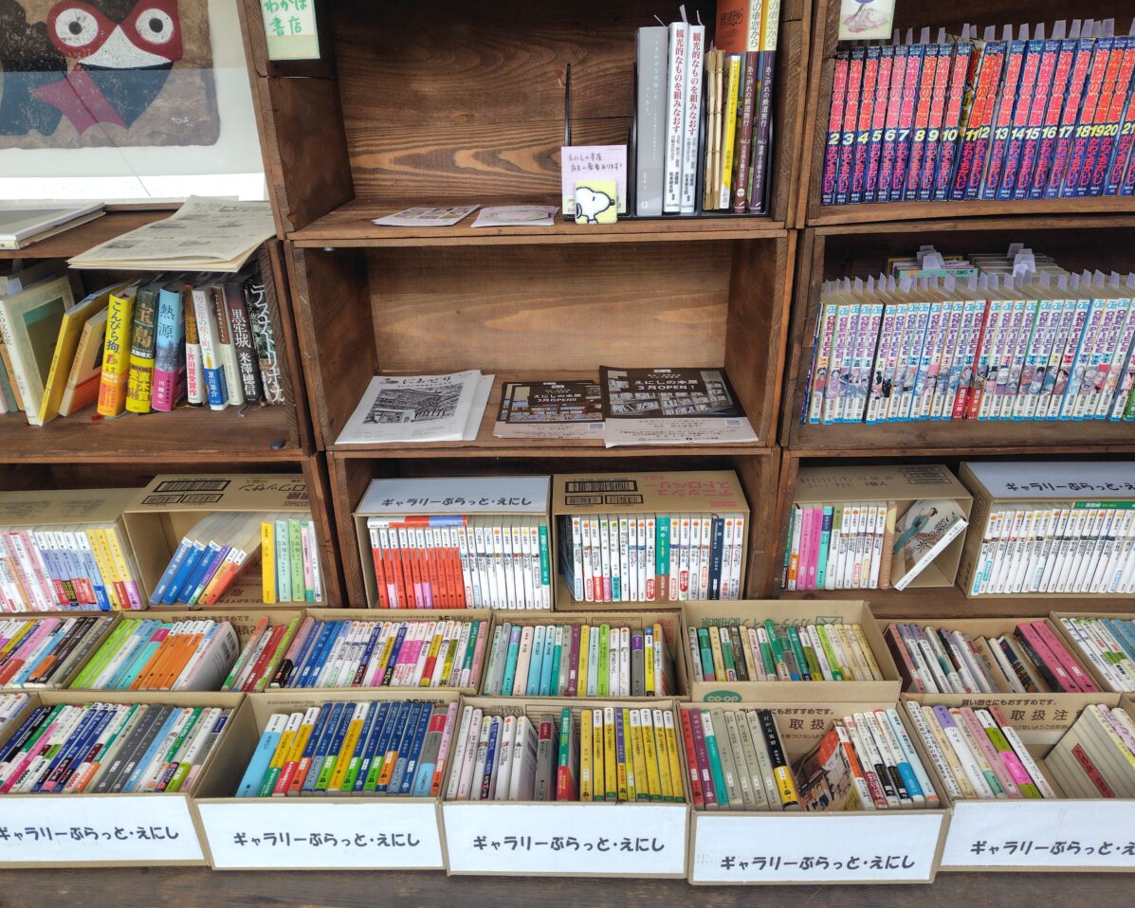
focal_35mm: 24
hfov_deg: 70.3
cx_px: 561
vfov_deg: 58.8
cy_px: 454
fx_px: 806
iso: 184
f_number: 1.9
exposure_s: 1/100
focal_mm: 5.6
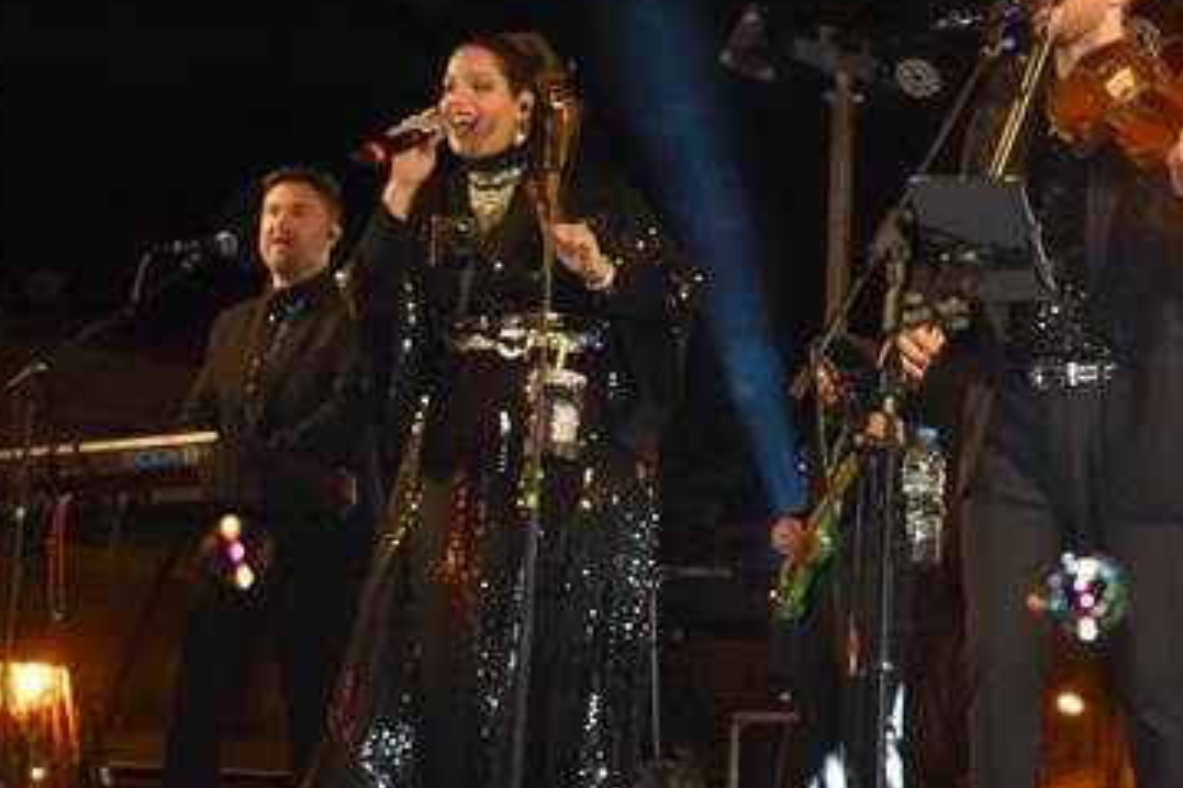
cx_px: 1137
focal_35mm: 87
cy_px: 460
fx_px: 2857
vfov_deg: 15.7
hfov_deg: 22.6
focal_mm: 26
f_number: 4
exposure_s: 1/125
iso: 1600
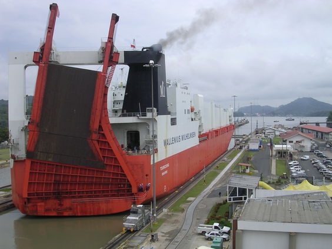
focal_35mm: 38
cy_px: 124
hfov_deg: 48.9
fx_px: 365
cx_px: 166
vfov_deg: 37.8
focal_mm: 5.8
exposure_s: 1/289
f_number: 5.6
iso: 100
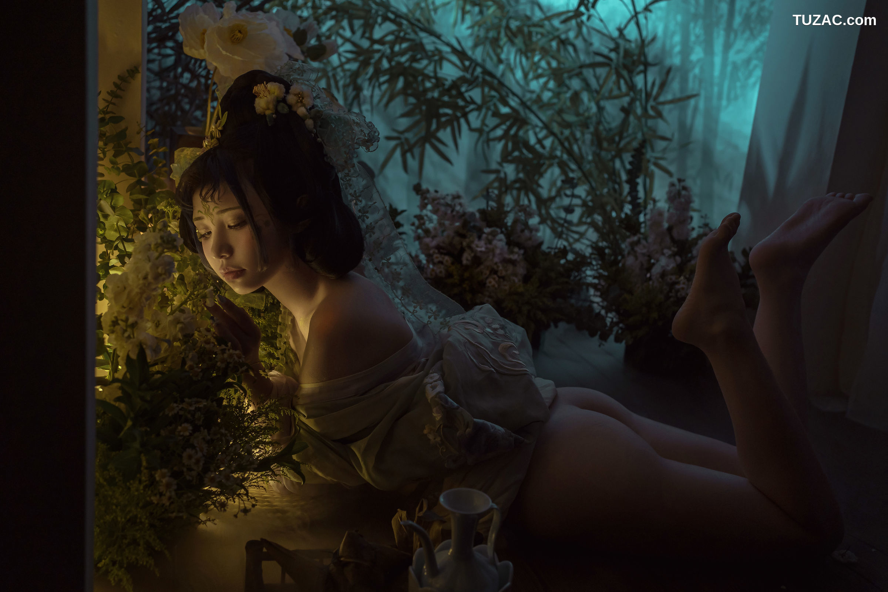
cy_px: 296
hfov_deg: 54.4
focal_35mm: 35
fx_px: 863
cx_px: 444
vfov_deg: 37.9
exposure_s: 1/40
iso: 640
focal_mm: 35
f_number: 3.5
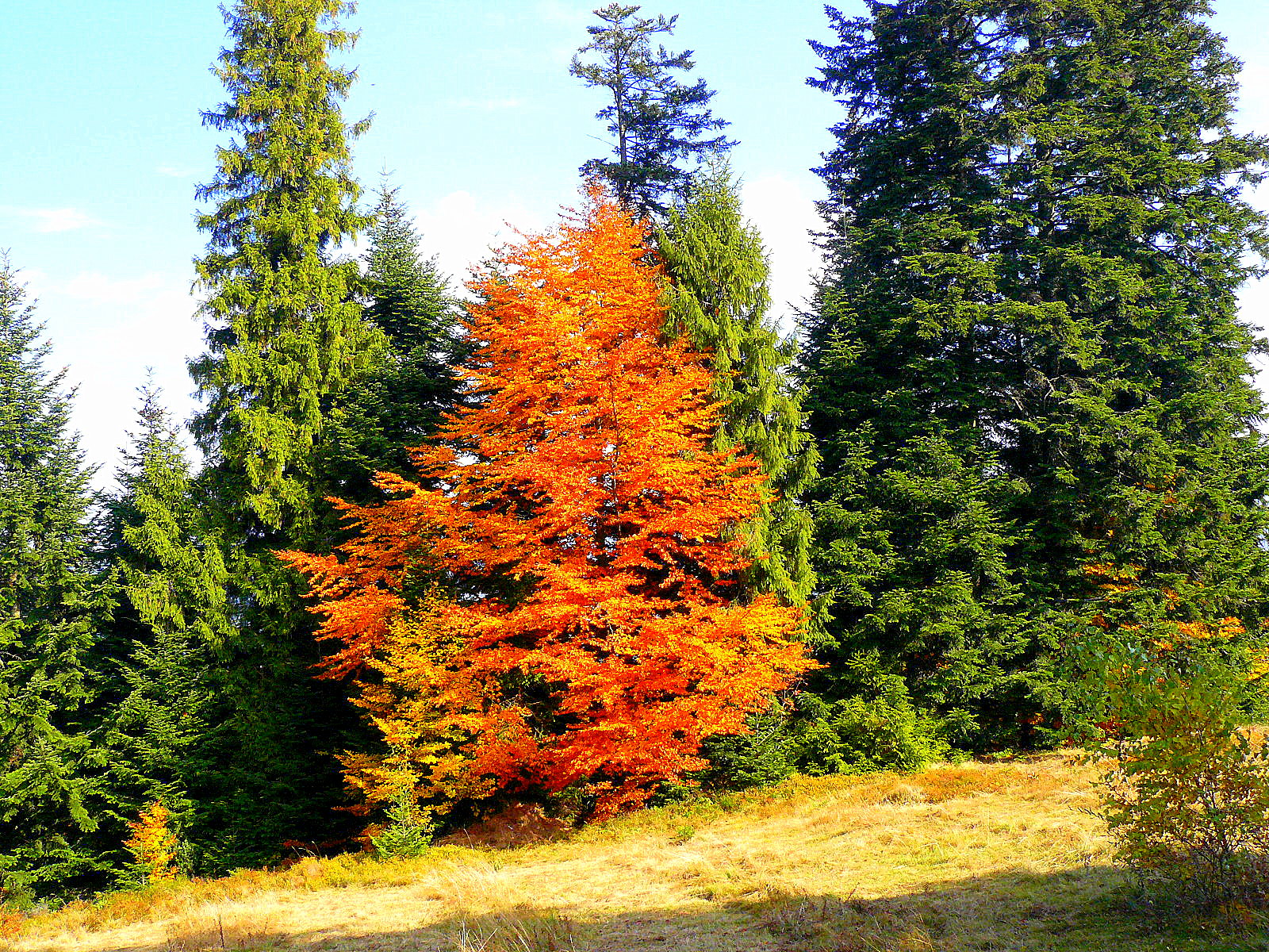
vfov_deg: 39.7
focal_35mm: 36
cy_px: 476
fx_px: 1320
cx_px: 634
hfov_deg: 51.4
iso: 200
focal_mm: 6
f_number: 5.6
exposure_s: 1/200
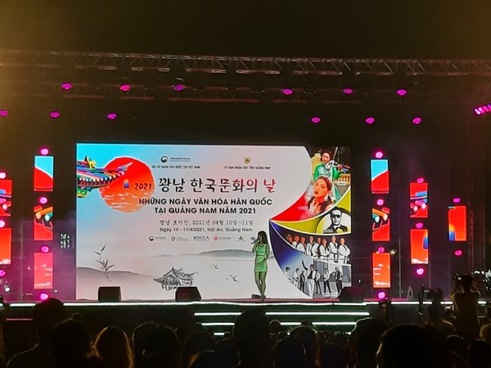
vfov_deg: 51.4
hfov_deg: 65.3
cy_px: 184
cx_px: 246
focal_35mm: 27
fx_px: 383
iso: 40
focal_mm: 3.93
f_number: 1.7
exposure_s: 1/50
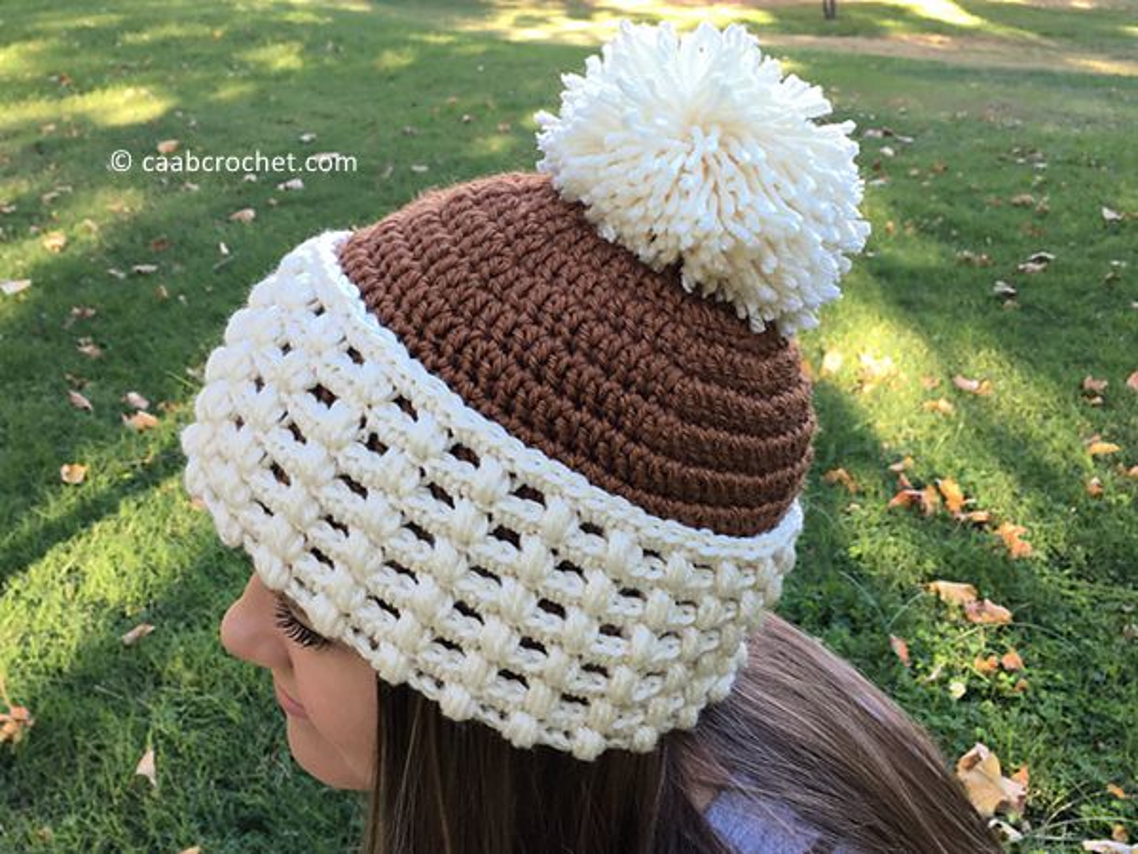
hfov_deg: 47.9
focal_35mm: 39
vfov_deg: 36.8
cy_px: 427
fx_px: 1282
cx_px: 569
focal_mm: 4.15
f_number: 2.2
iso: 25
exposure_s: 1/60
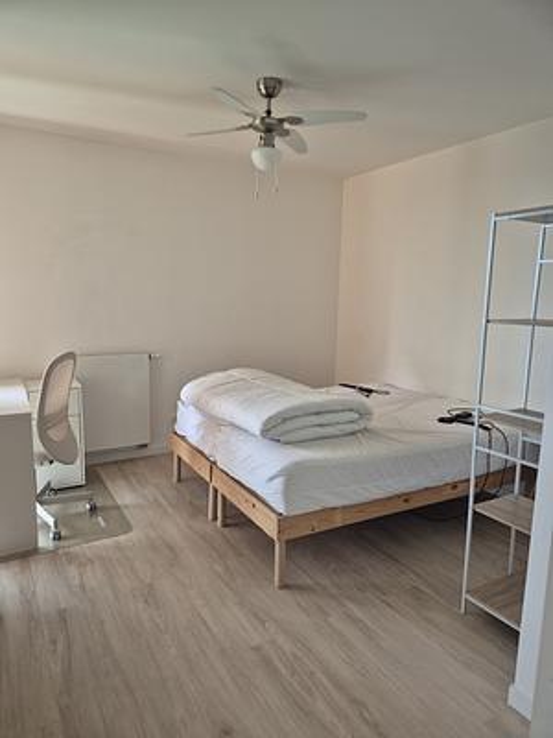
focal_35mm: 23
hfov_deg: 58.9
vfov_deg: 73.9
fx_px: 490
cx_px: 276
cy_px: 369
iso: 400
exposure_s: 1/100
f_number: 1.8
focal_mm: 5.4
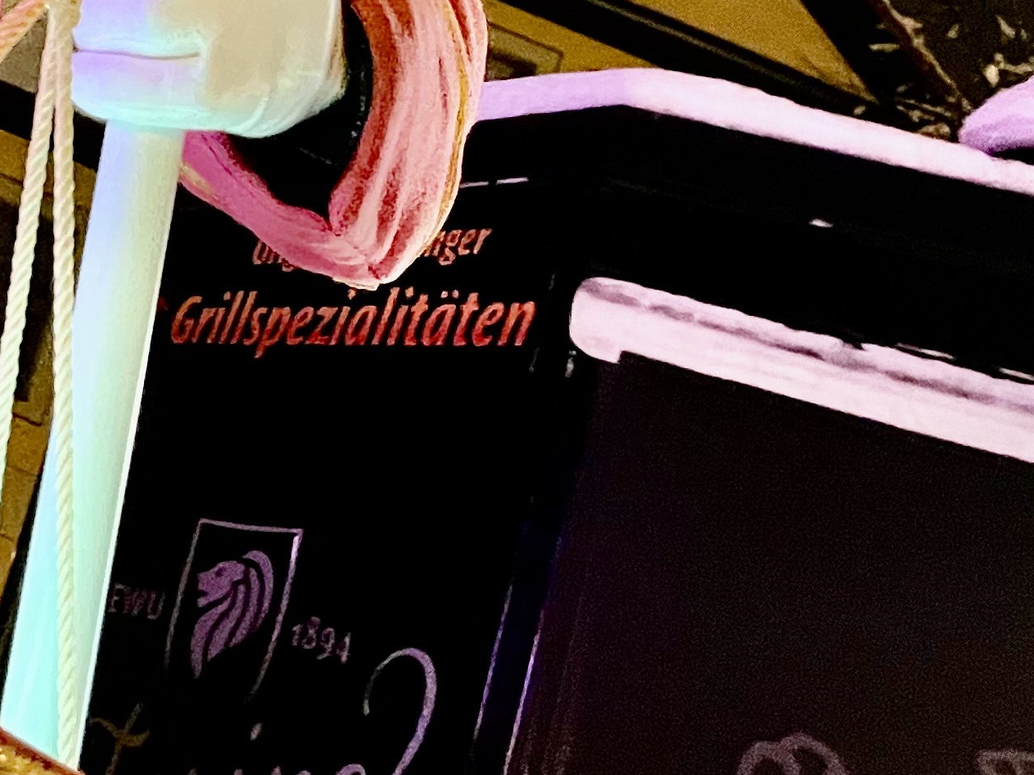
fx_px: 2479
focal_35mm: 83
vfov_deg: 16.3
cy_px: -363
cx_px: -594
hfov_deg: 19.8
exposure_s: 1/25
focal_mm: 5.1
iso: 1000
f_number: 1.6
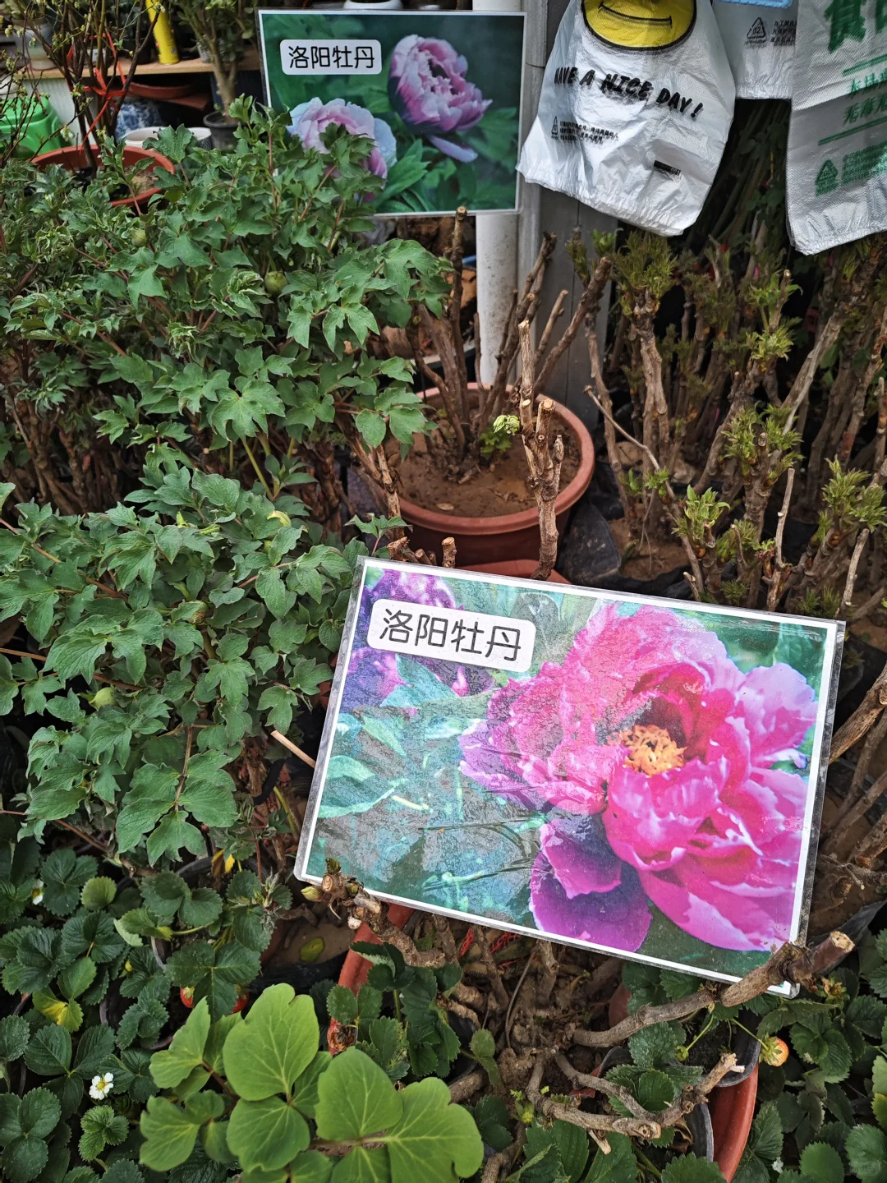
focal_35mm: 23
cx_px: 444
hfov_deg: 58.9
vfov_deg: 73.9
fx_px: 786
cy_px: 592
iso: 159
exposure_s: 1/100
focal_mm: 5.56
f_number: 1.88
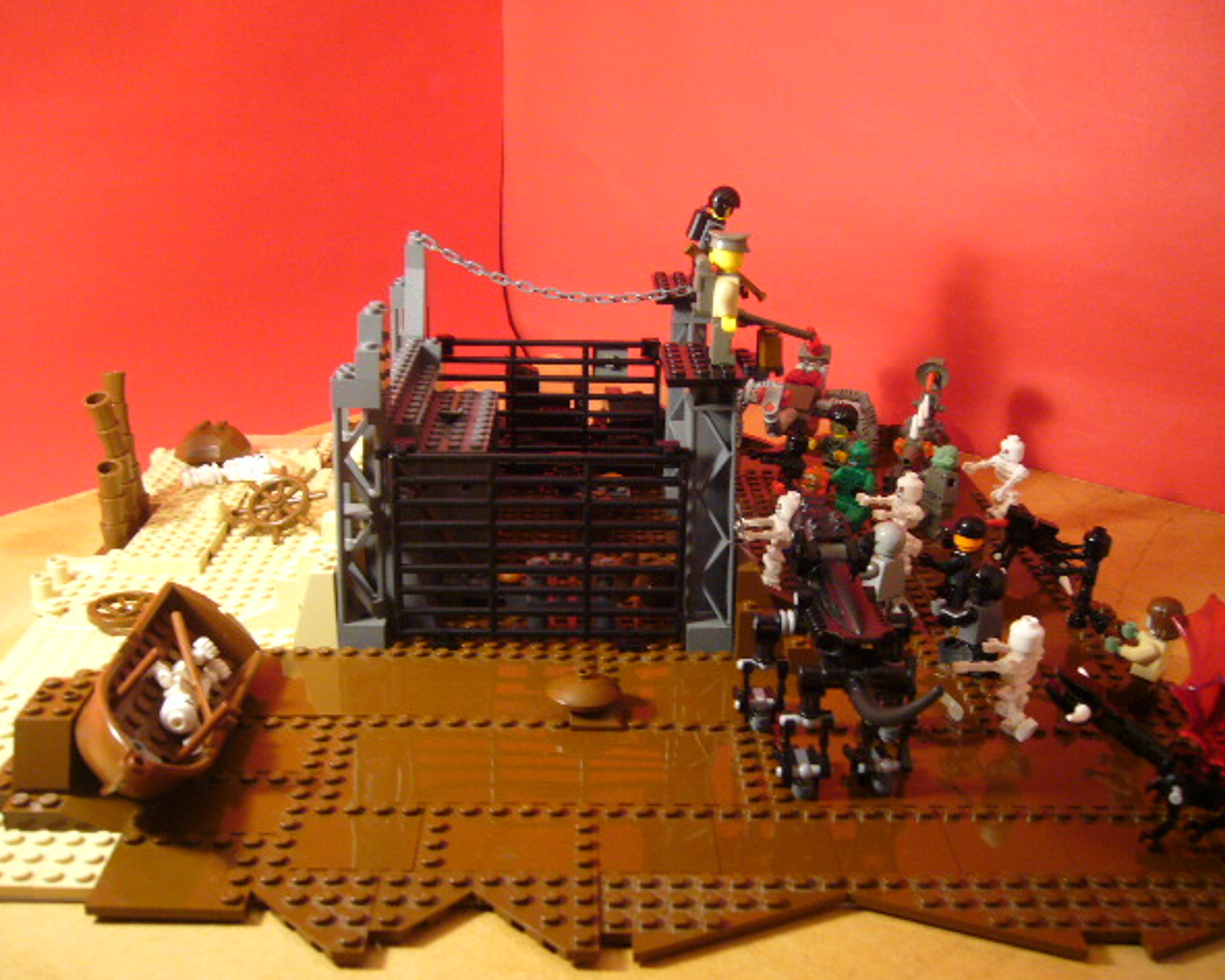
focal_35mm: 37
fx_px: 1342
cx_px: 628
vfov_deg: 40.1
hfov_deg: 49.1
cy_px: 491
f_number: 2.8
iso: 160
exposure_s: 1/13
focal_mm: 5.8
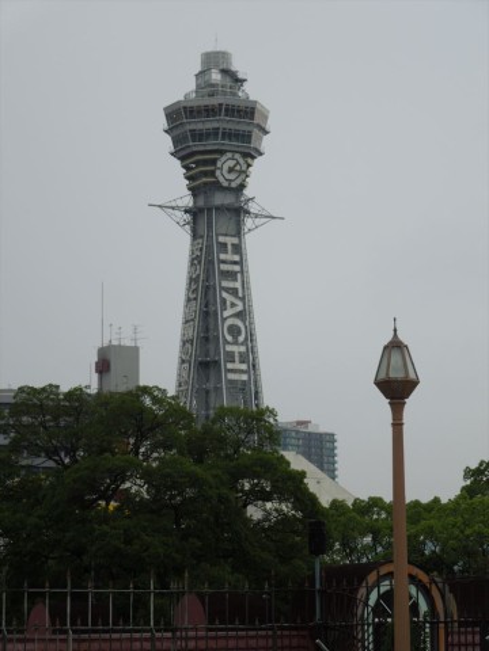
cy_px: 326
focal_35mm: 119
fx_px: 2241
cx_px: 244
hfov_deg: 12.5
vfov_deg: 16.6
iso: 100
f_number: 4.8
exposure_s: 1/500
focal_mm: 21.5
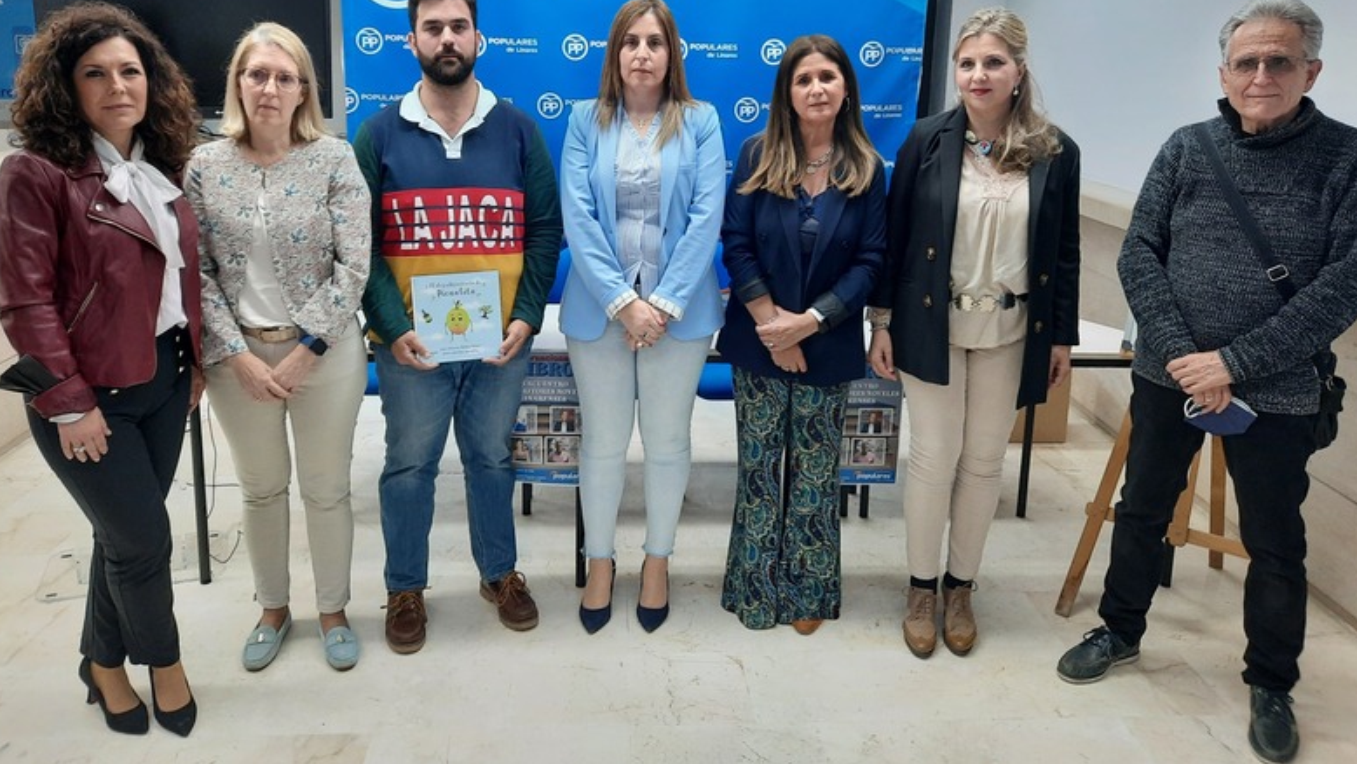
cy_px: 244
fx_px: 1008
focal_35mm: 28
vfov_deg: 40.9
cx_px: 672
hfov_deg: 67.9
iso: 320
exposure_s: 1/50
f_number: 2
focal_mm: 4.6
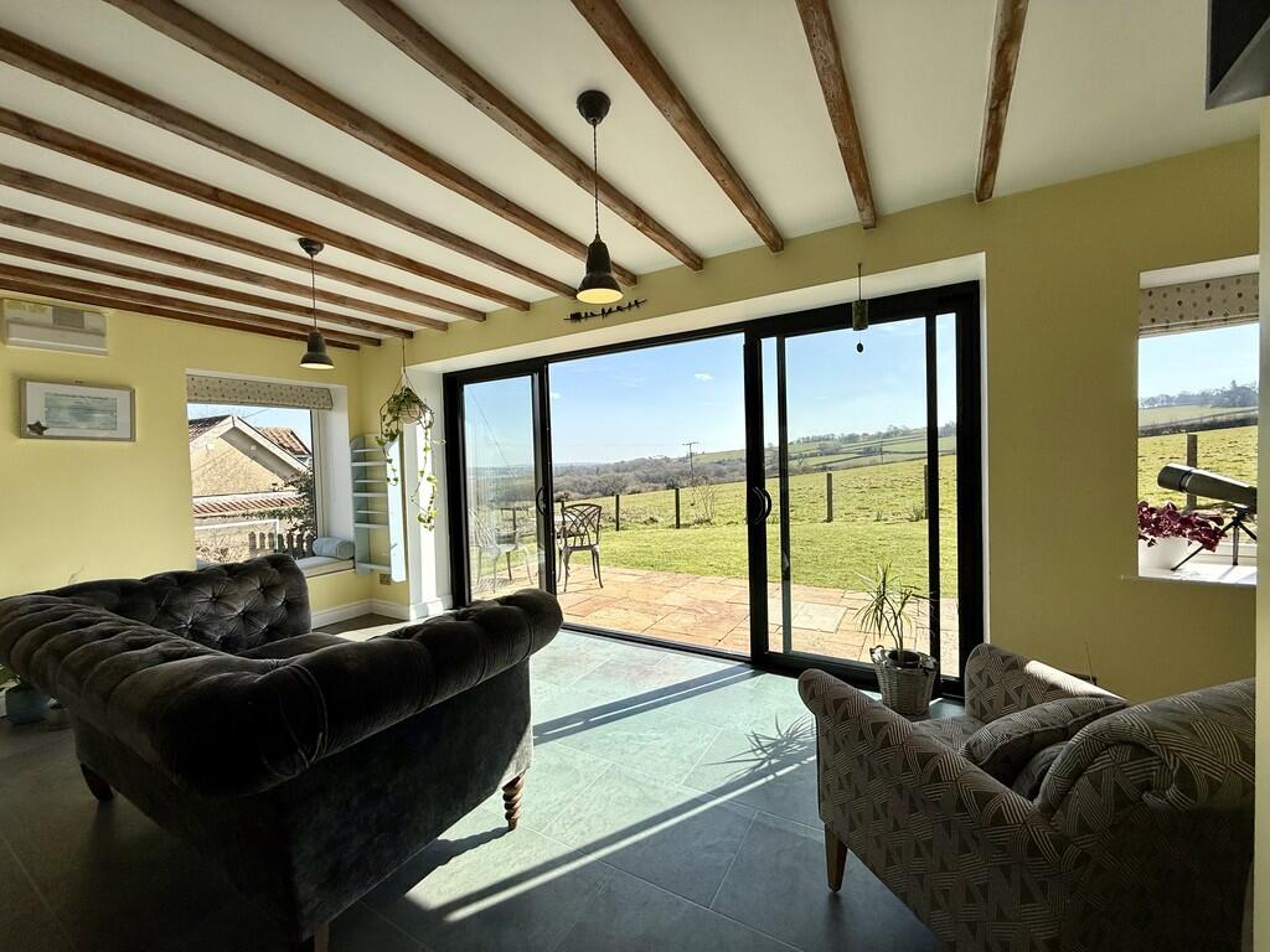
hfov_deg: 102.1
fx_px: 514
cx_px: 635
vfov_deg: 85.7
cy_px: 476
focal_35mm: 14
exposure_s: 1/1961
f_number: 2.2
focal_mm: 2.22
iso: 50
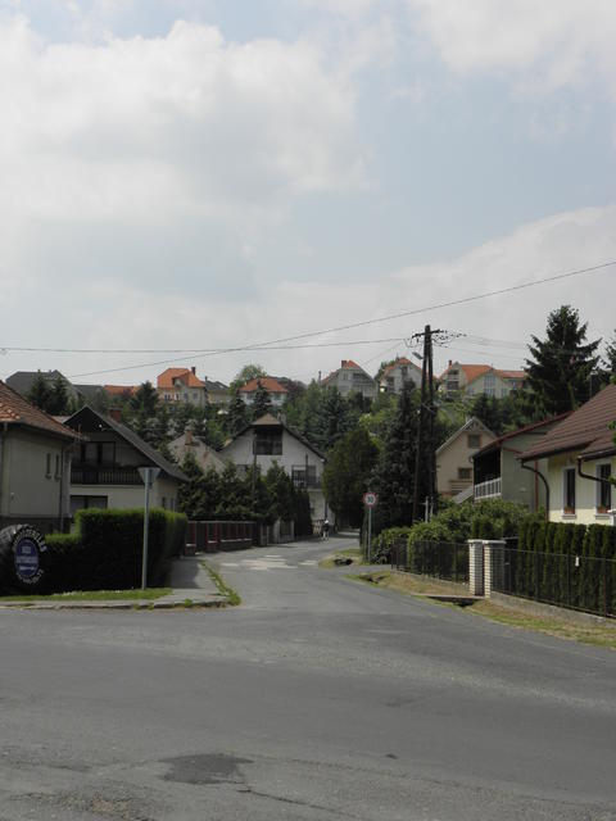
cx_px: 308
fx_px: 1400
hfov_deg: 24.8
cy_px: 410
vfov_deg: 32.7
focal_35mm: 59
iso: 64
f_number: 5.6
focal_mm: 10.65
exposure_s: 1/400
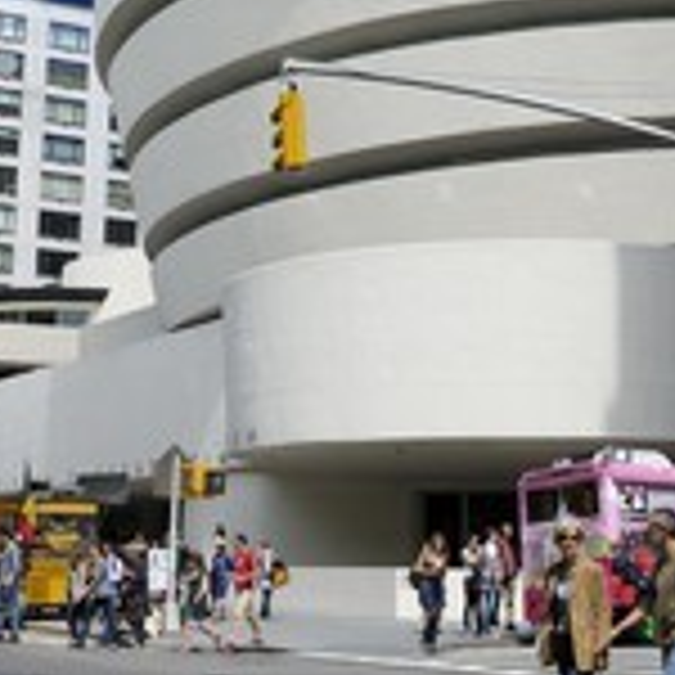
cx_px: 333
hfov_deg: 22.8
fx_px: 1677
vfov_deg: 22.6
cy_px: 189
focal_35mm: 76
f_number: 10
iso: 200
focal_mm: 32
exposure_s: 1/320
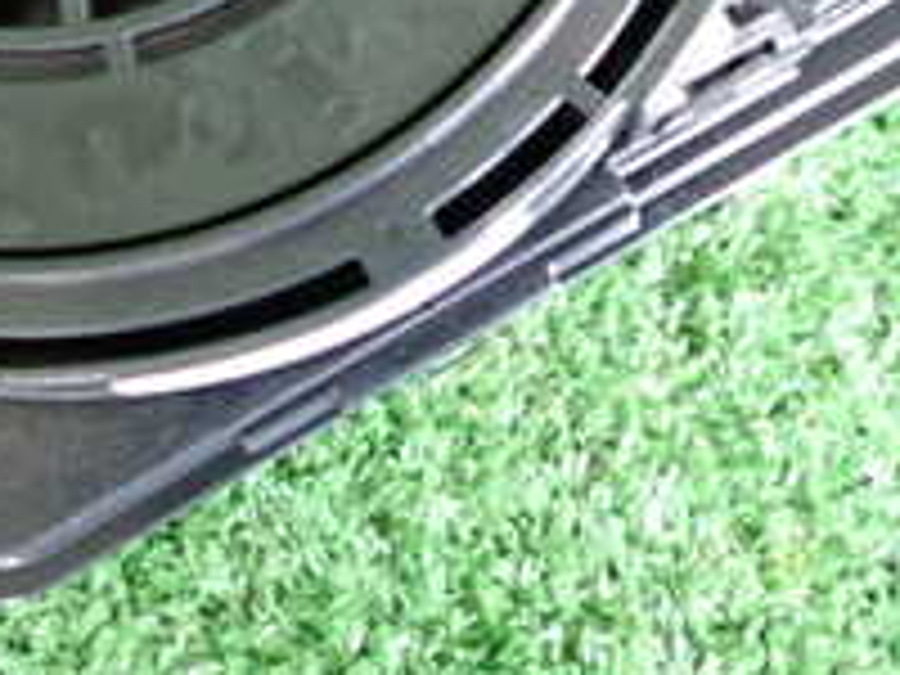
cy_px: -198
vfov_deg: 18.3
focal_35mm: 75
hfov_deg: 25.2
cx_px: 99
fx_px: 1950
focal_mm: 4.5
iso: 640
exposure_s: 1/30
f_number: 2
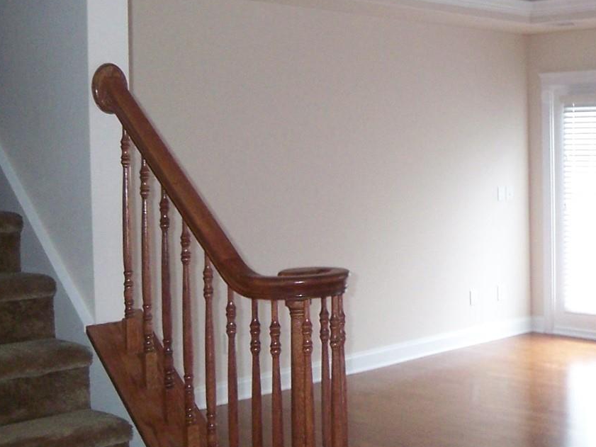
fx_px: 964
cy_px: 152
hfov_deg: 29.9
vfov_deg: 26.0
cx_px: 696
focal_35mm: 56
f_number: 2.8
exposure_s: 1/30
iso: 125
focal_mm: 3.8
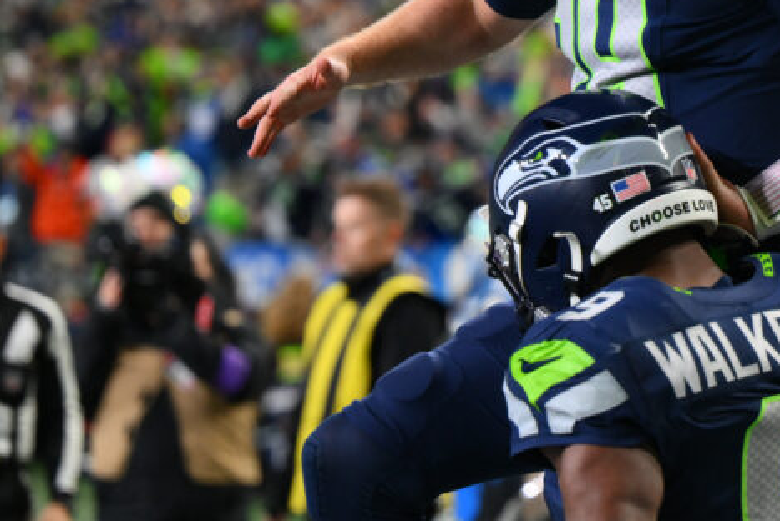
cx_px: 720
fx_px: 4986
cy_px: 144
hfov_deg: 8.9
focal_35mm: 230
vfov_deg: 6.0
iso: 1600
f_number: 2.8
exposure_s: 1/1600
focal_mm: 105
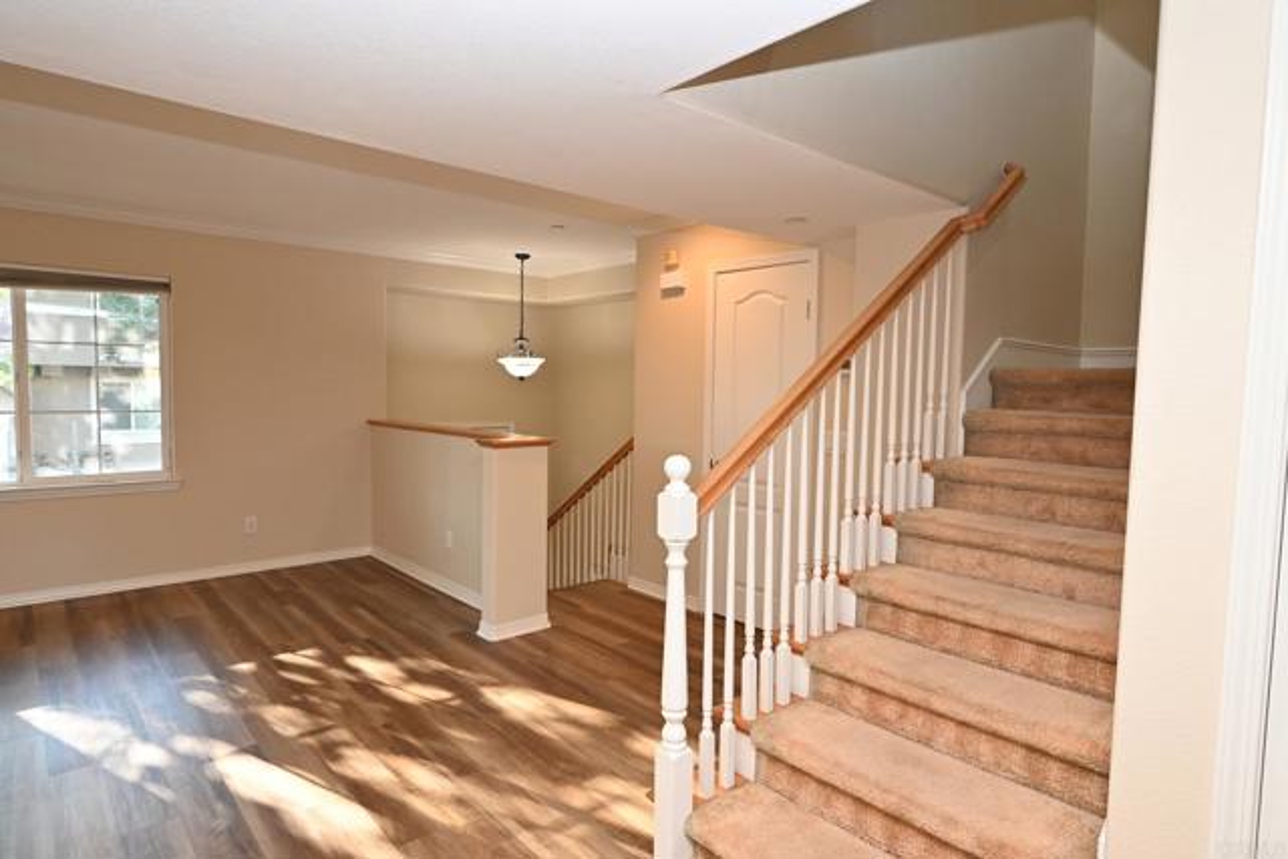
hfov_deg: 81.2
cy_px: 430
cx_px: 644
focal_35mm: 21
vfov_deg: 59.5
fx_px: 751
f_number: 5.6
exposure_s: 1/60
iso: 900
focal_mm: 14
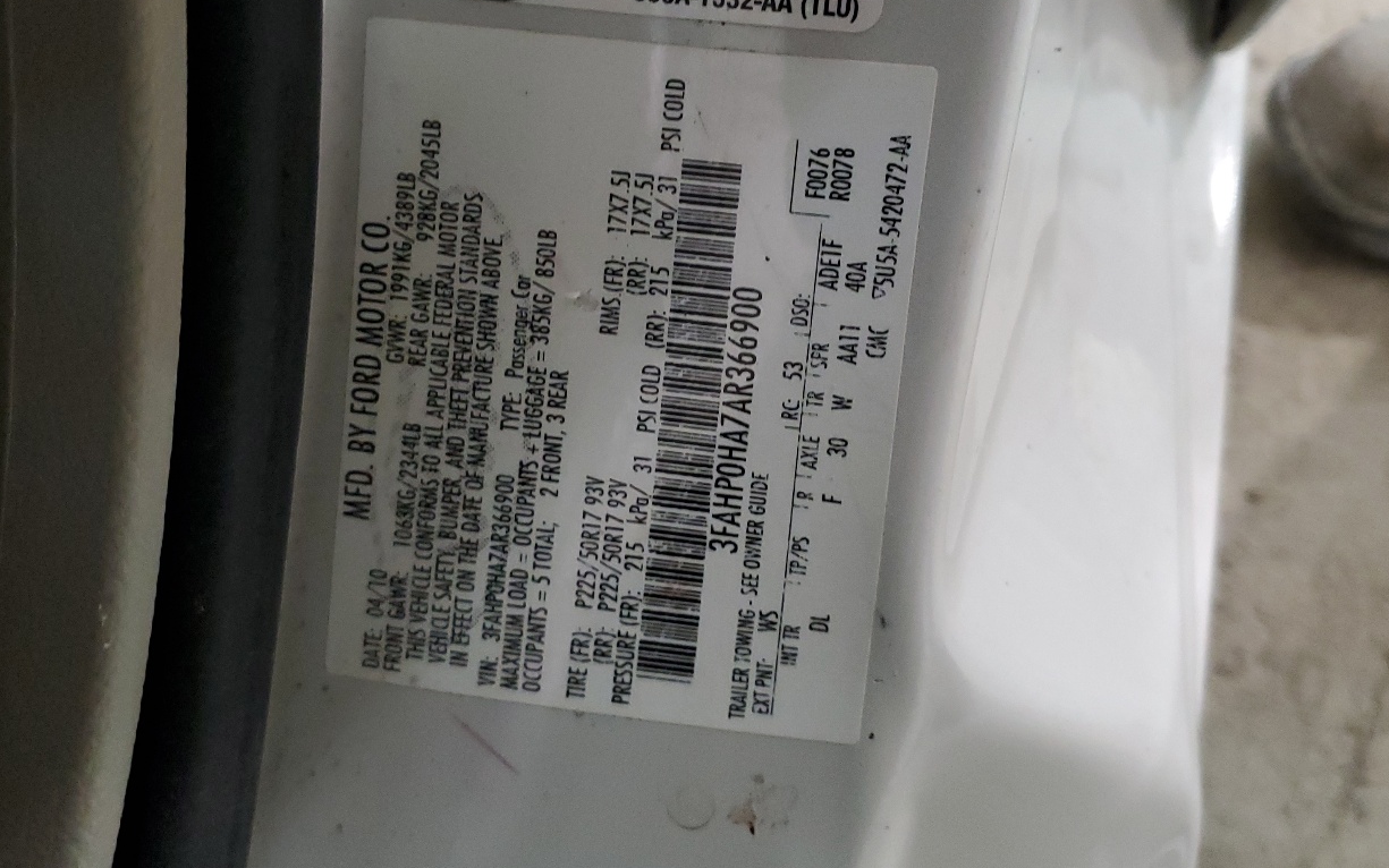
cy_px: 265
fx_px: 1363
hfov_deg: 54.0
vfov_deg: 34.9
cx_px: 680
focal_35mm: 36
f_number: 1.5
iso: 356
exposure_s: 1/40
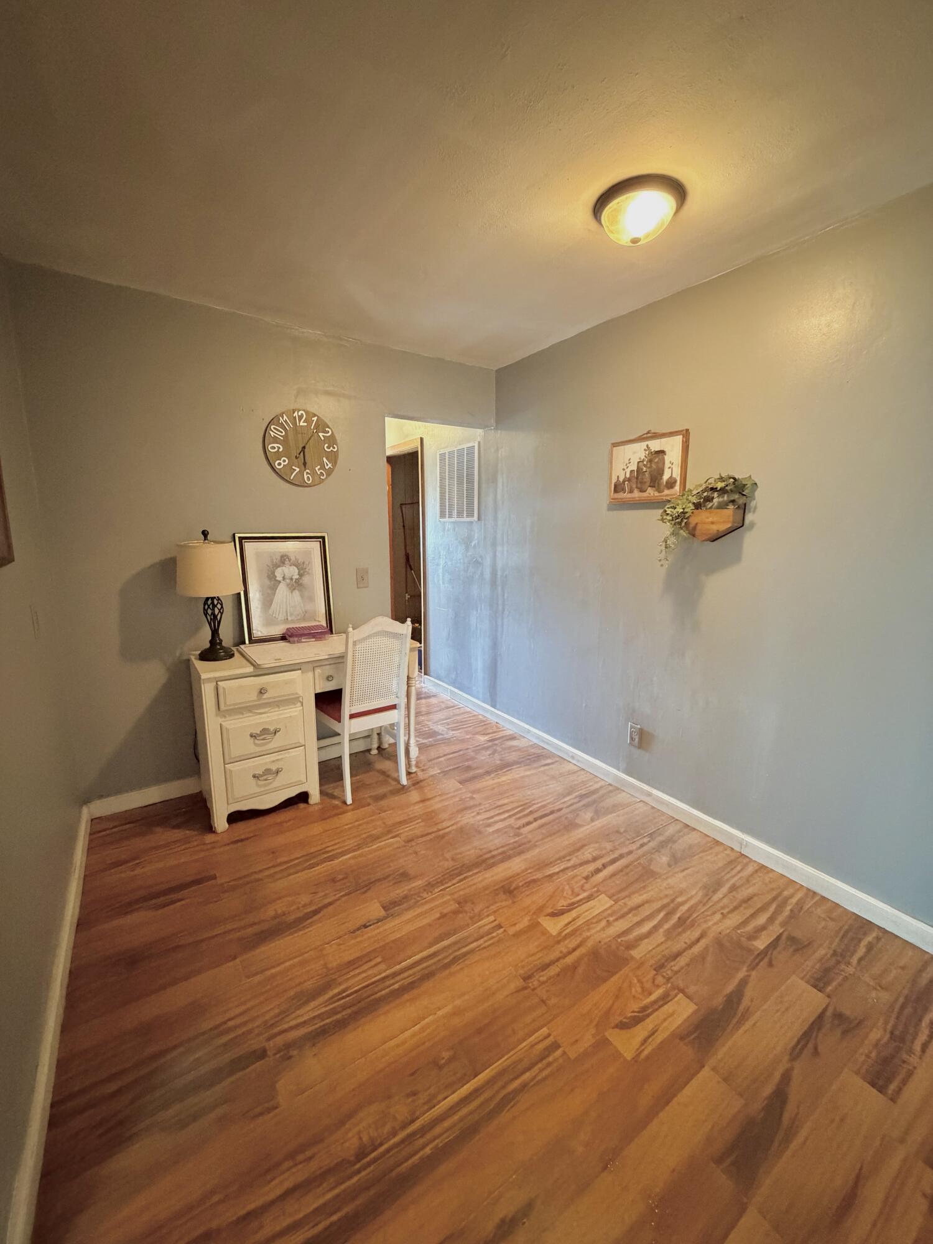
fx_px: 503
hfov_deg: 85.7
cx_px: 466
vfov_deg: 102.1
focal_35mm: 14
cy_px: 622
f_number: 2.2
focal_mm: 2.22
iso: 1000
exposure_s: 1/40
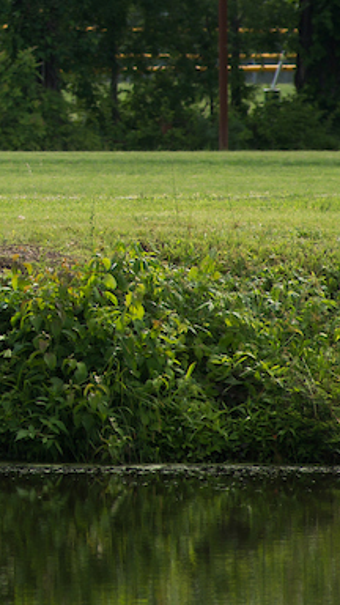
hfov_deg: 1.8
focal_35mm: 655
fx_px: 10498
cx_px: -436
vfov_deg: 3.3
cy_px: 6
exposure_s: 1/640
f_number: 6.3
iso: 320
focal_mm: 200
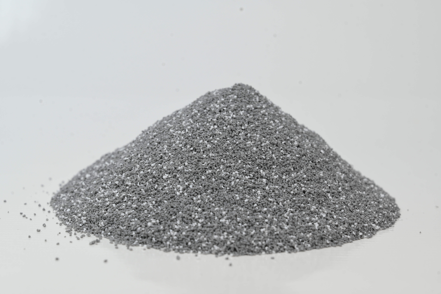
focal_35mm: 70
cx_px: 220
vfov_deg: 19.4
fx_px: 857
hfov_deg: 28.9
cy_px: 147
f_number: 9
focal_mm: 70
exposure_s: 1/80
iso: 160
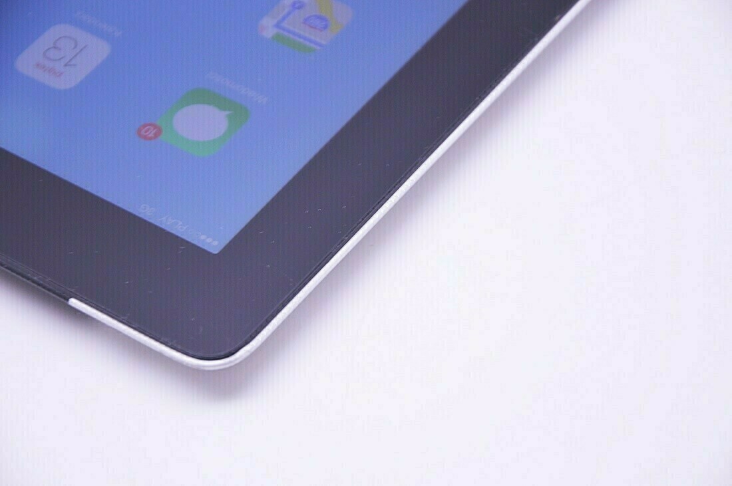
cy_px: 243
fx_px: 3199
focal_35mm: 158
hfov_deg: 13.1
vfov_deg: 8.7
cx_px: 366
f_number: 5.6
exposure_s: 1/160
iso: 400
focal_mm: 105
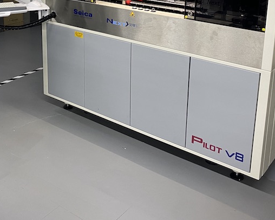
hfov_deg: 36.8
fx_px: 407
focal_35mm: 50
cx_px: 83
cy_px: 17
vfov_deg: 28.9
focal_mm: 4.25
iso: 100
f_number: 1.8
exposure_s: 1/63
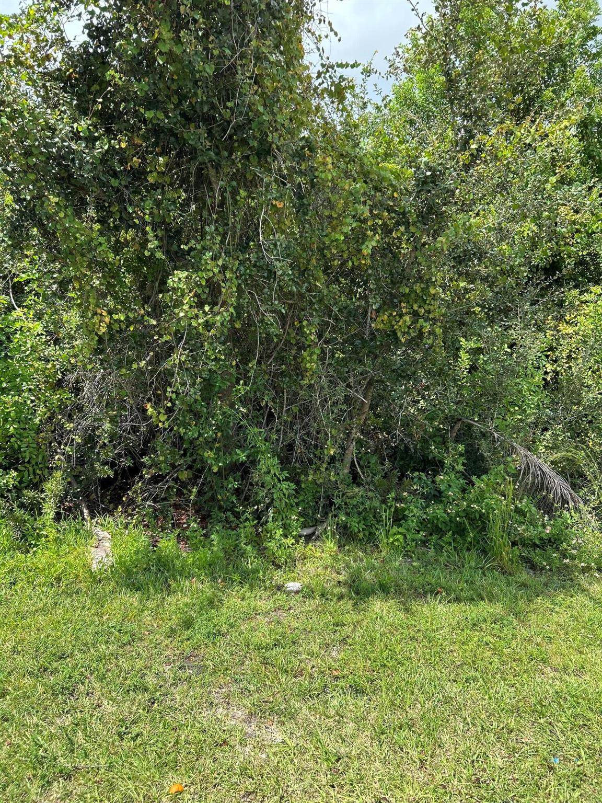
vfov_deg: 67.3
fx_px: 603
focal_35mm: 26
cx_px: 301
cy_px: 402
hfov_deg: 53.1
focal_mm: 5.7
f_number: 1.5
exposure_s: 1/1412
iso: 50
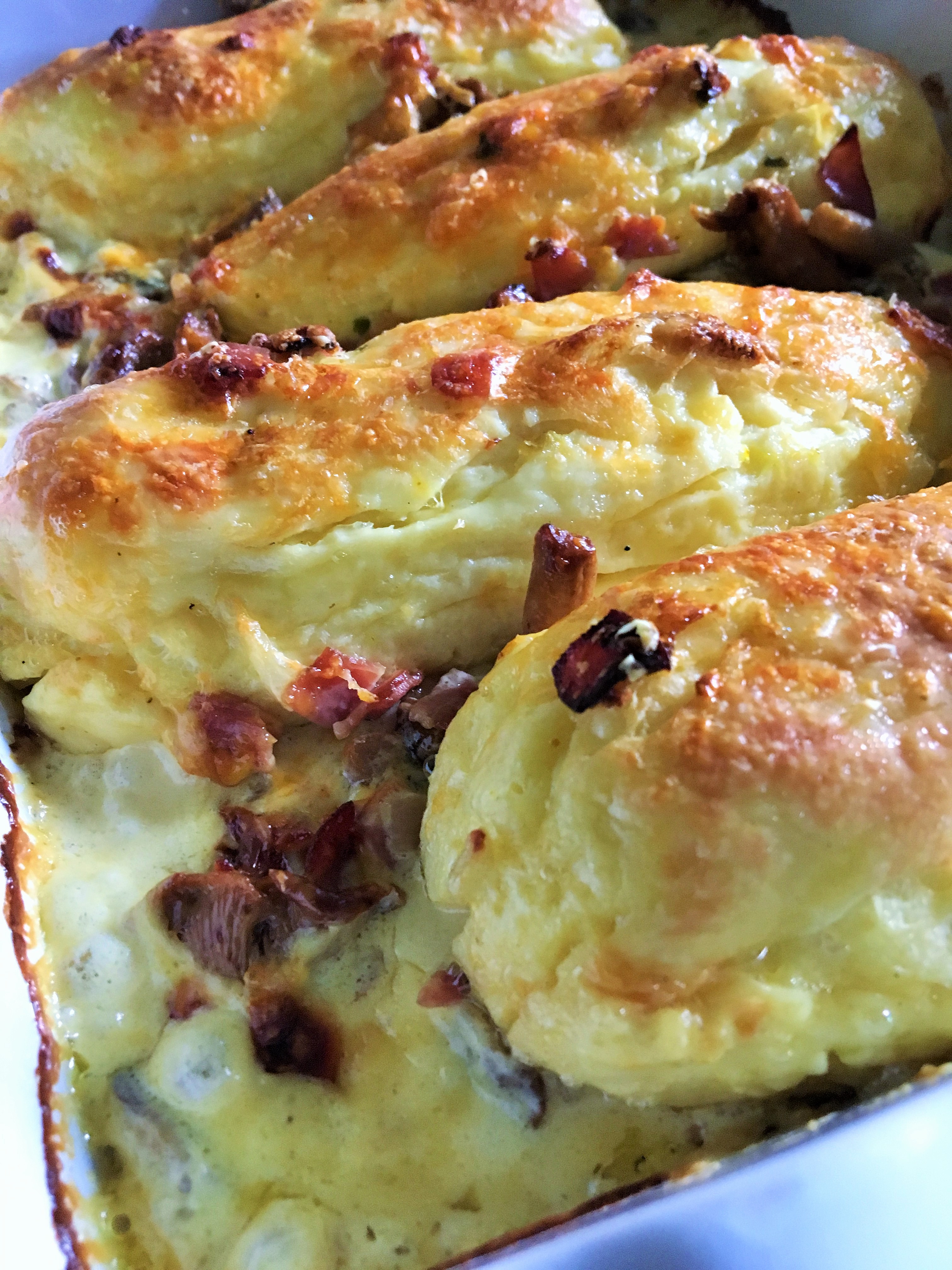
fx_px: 1063
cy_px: 635
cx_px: 476
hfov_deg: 48.2
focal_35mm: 29
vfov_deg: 61.7
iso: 200
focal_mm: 4.15
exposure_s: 1/20
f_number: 2.2
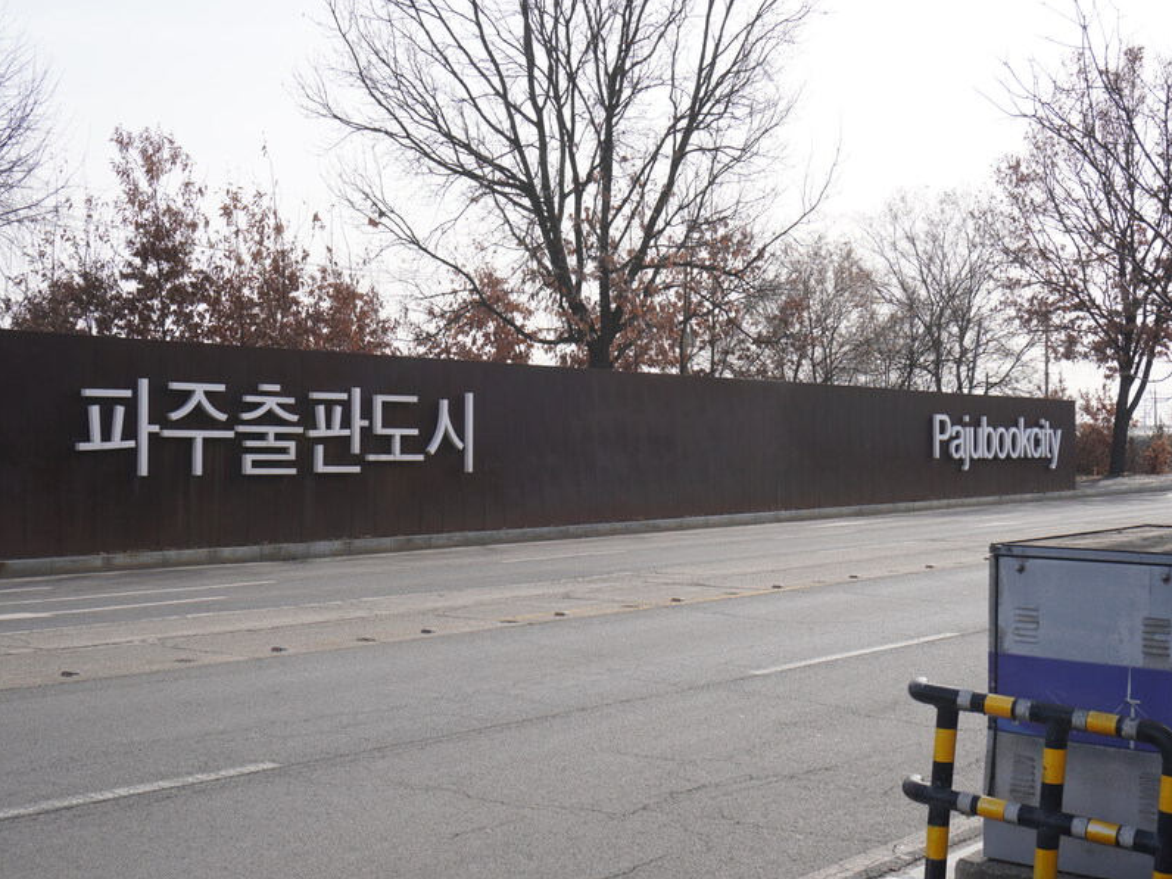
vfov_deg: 28.8
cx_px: 542
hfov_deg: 37.8
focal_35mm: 51
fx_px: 1711
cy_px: 439
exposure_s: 1/160
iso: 100
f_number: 8
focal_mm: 31
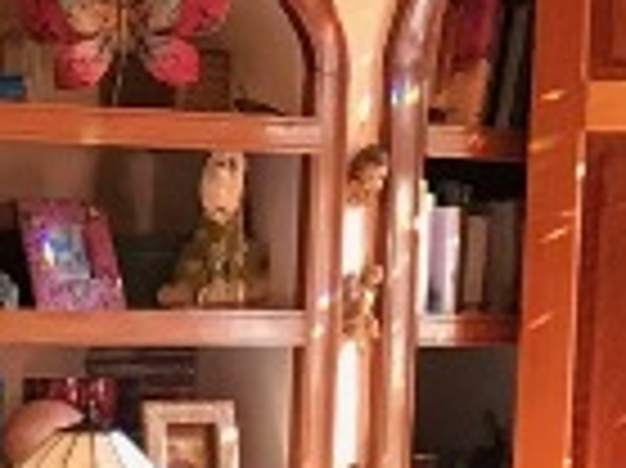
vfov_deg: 7.0
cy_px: 878
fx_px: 3722
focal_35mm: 206
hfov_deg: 9.3
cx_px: -410
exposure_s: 1/15
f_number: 1.8
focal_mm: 3.99
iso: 40
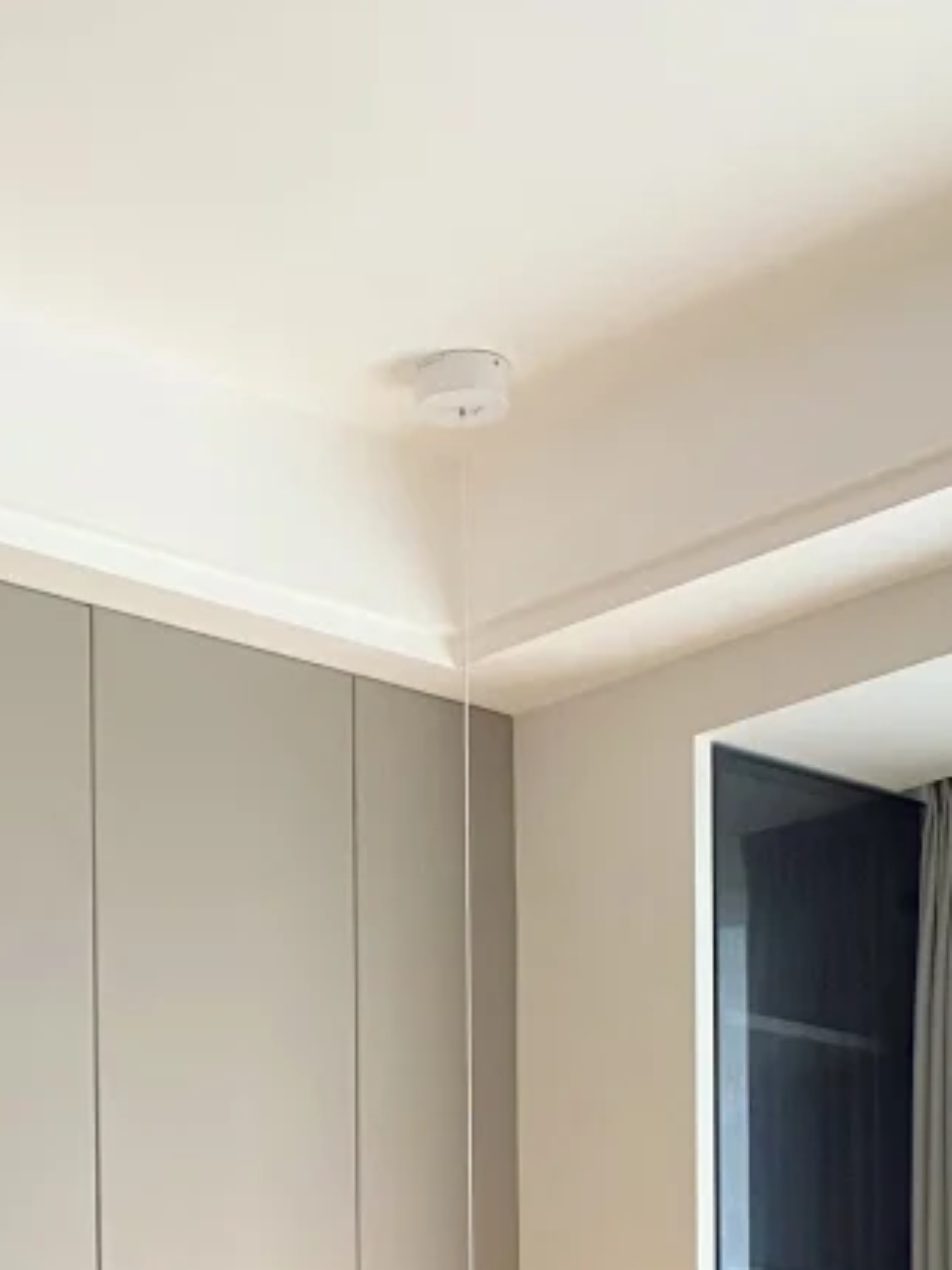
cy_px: 1709
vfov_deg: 20.1
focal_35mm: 88
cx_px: 176
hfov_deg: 16.7
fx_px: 3225
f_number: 1.8
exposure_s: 1/50
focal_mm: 4.25
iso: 160
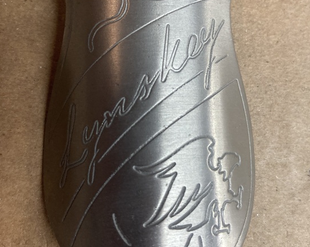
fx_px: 367
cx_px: 163
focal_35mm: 40
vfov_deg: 37.1
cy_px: 93
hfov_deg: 45.8
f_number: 1.8
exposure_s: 1/60
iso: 200
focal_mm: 3.99
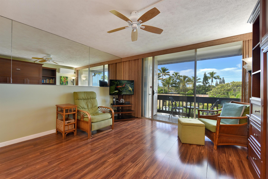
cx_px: 134
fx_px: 104
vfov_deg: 81.2
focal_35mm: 14
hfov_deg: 104.2
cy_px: 90
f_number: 5
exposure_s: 1/100
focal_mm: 14
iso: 800
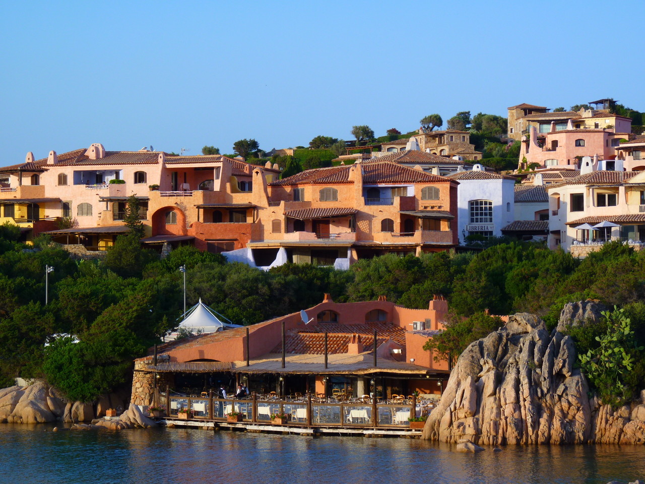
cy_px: 242
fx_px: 2031
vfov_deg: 13.6
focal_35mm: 109
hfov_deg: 18.0
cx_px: 322
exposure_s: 1/250
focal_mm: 19.4
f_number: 4.5
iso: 80
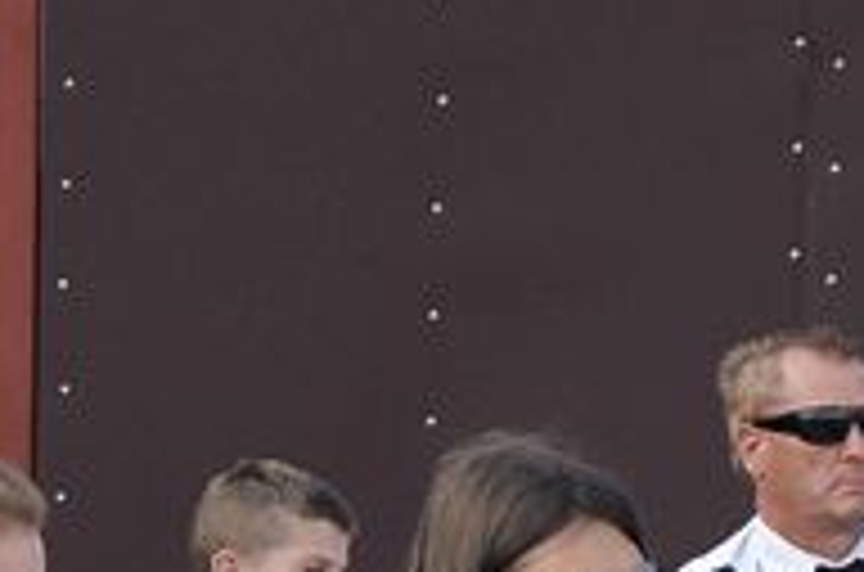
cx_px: 855
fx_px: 15609
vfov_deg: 2.1
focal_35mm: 652
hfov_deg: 3.2
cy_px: 939
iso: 400
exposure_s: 1/250
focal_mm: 98
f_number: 5.6
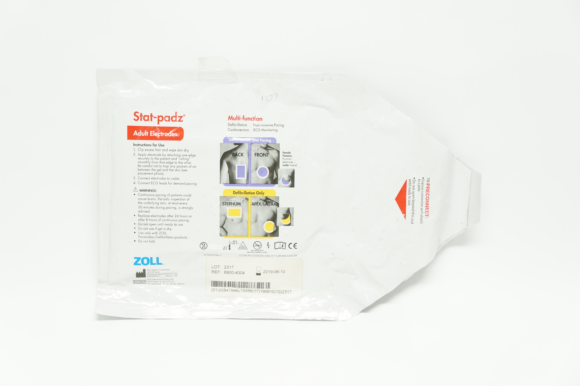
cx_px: 290
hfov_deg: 36.9
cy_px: 193
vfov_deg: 25.0
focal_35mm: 54
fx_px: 869
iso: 400
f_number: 7.1
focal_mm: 36
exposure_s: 1/30
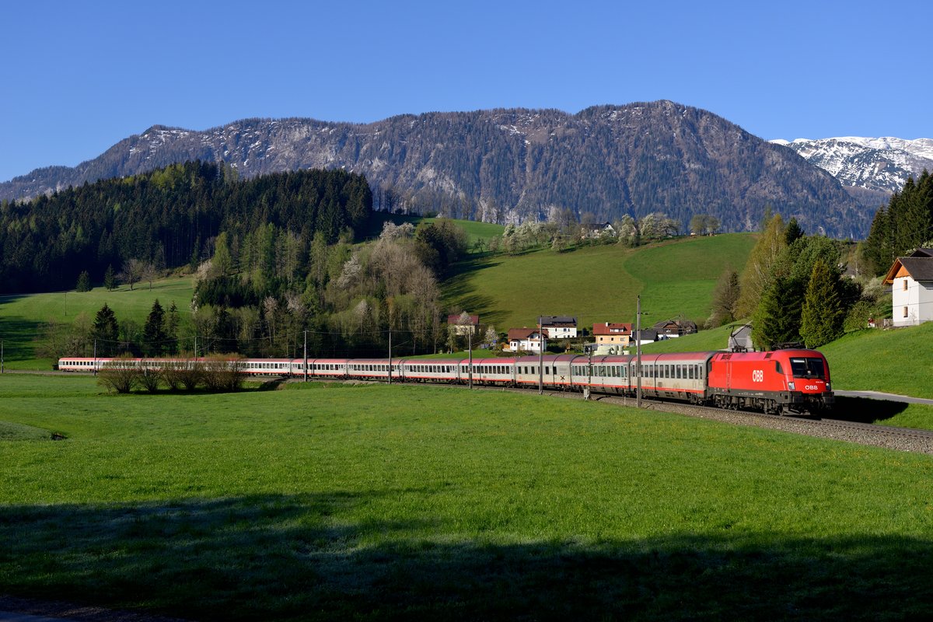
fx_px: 1244
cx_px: 466
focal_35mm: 48
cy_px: 311
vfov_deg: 28.1
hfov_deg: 41.1
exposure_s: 1/1600
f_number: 5.6
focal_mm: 48
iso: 250
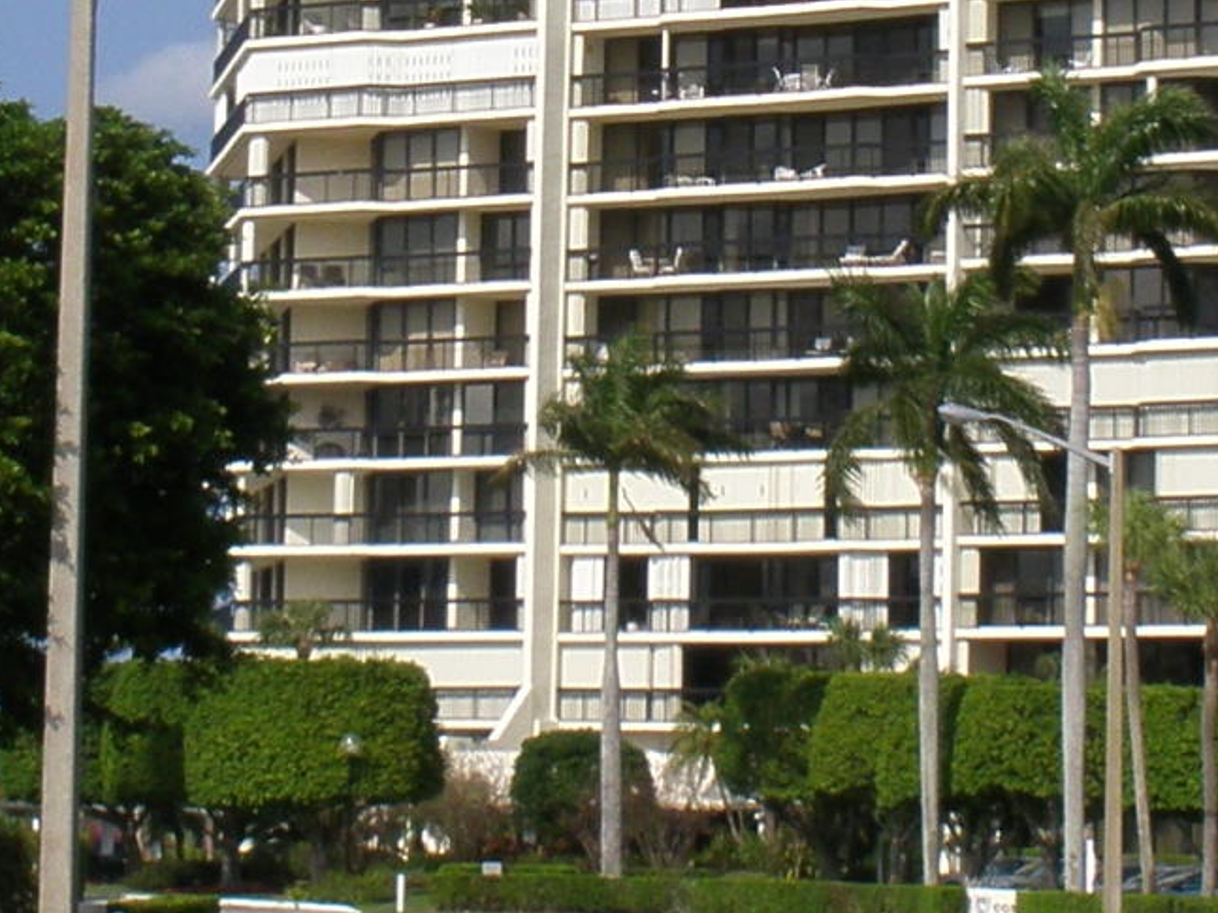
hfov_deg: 11.8
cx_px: 943
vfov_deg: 8.9
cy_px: 100
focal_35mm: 167
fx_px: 5875
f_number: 5.6
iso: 64
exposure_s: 1/500
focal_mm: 6.3
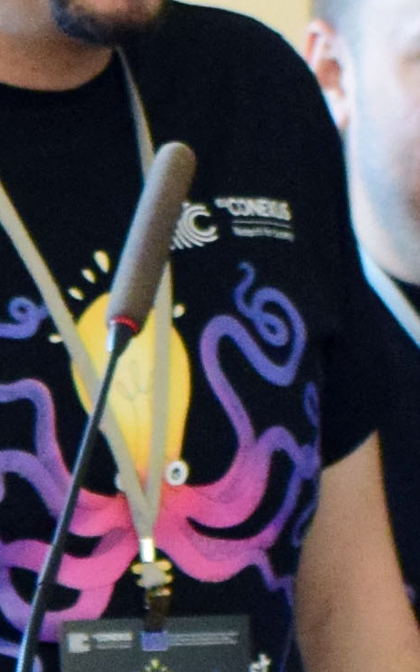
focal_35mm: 870
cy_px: 529
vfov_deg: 2.4
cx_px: -97
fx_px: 15940
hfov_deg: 1.5
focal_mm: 70
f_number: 2.8
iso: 2500
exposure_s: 1/160
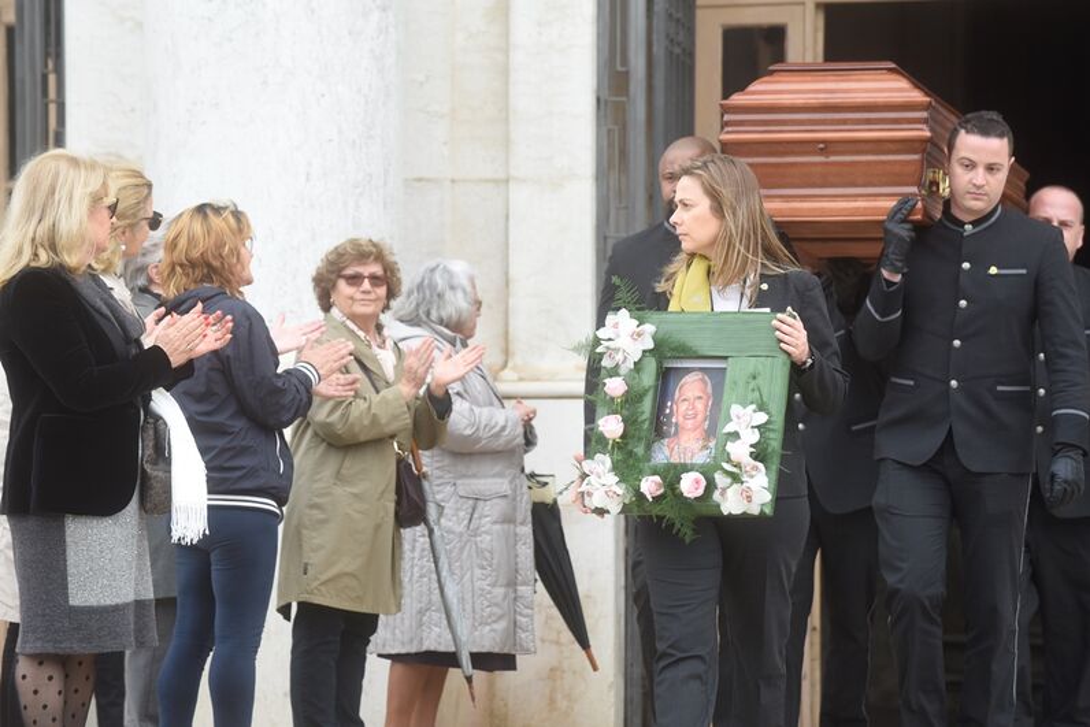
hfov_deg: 10.3
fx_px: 6056
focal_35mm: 200
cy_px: 364
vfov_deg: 6.9
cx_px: 545
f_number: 5.6
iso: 800
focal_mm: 200
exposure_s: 1/640
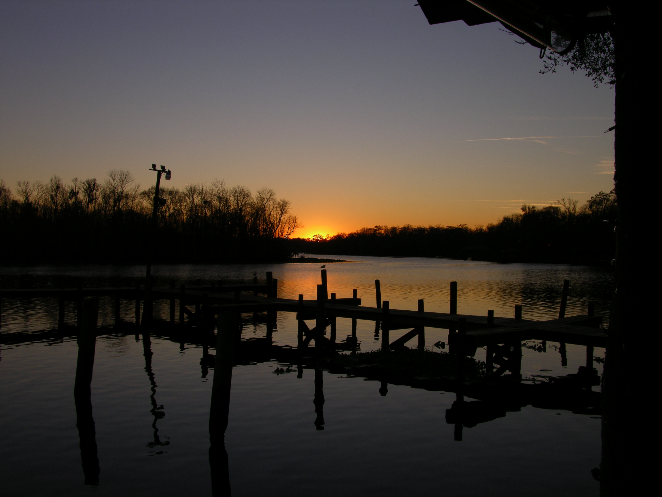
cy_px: 248
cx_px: 331
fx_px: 669
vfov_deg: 40.7
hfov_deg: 52.6
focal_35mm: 35
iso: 50
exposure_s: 1/124
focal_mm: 8.9
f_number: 7.1
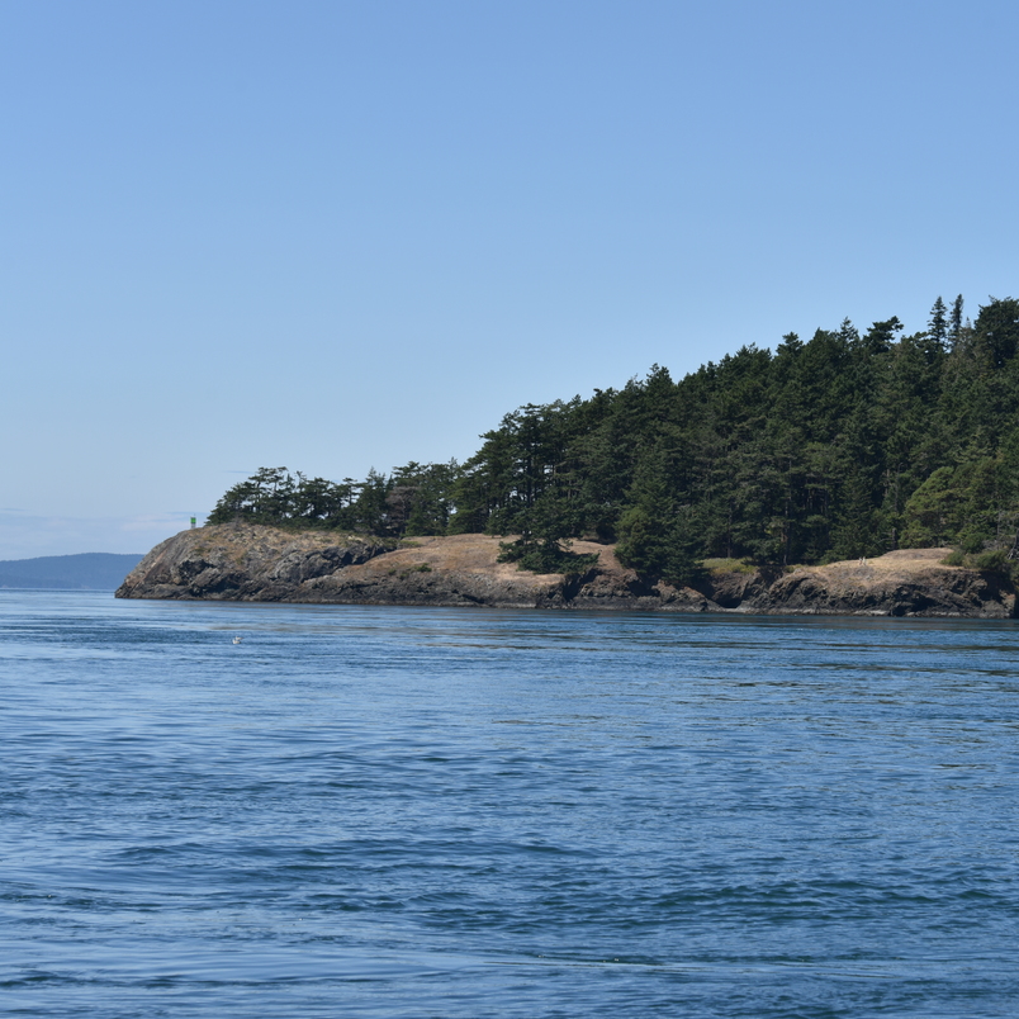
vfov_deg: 15.2
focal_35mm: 115
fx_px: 3830
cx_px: 750
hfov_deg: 15.1
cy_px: 517
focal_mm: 85
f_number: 9
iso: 100
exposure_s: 1/320
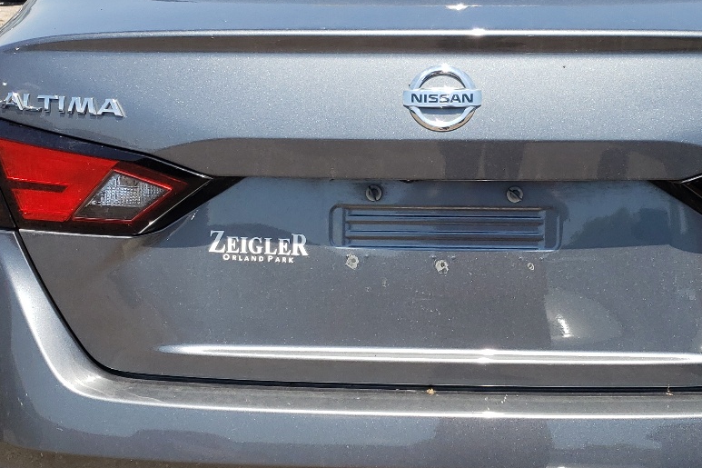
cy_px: 200
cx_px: 436
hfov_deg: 35.5
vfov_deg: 24.2
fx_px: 1092
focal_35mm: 56
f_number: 1.5
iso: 50
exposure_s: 1/2000
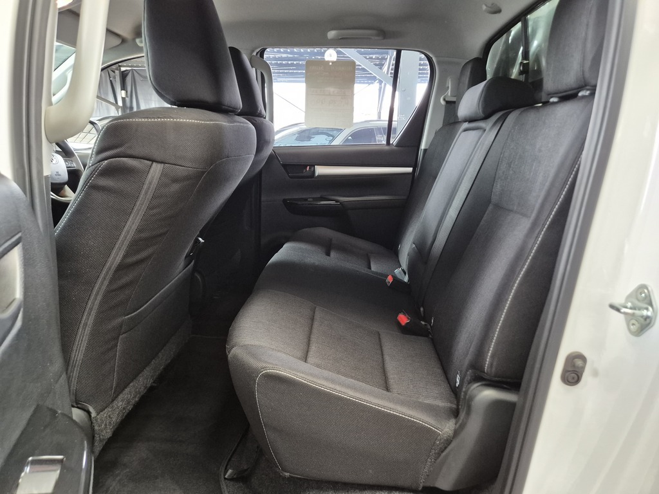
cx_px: 330
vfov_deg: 58.9
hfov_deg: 73.9
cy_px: 247
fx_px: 438
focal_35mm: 23
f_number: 1.8
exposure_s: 1/100
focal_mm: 5.4
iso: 1250
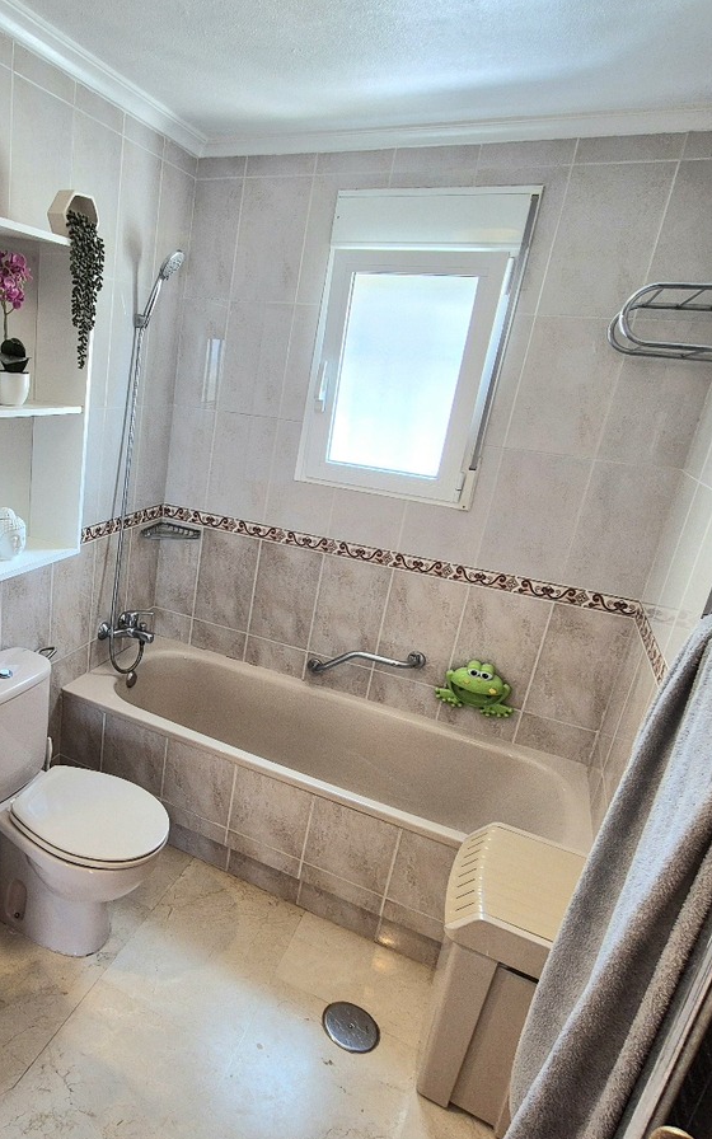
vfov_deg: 85.1
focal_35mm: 20
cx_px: 147
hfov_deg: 55.6
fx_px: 621
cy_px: 576
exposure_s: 1/61.3
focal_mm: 2.2
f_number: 2.2
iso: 100
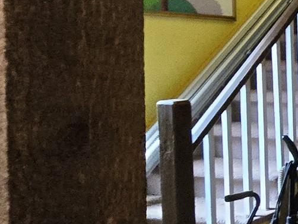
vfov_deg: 27.3
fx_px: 456
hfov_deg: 19.1
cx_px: 603
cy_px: 65
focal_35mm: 53
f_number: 2.2
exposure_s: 1/40
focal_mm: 2.2
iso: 1250
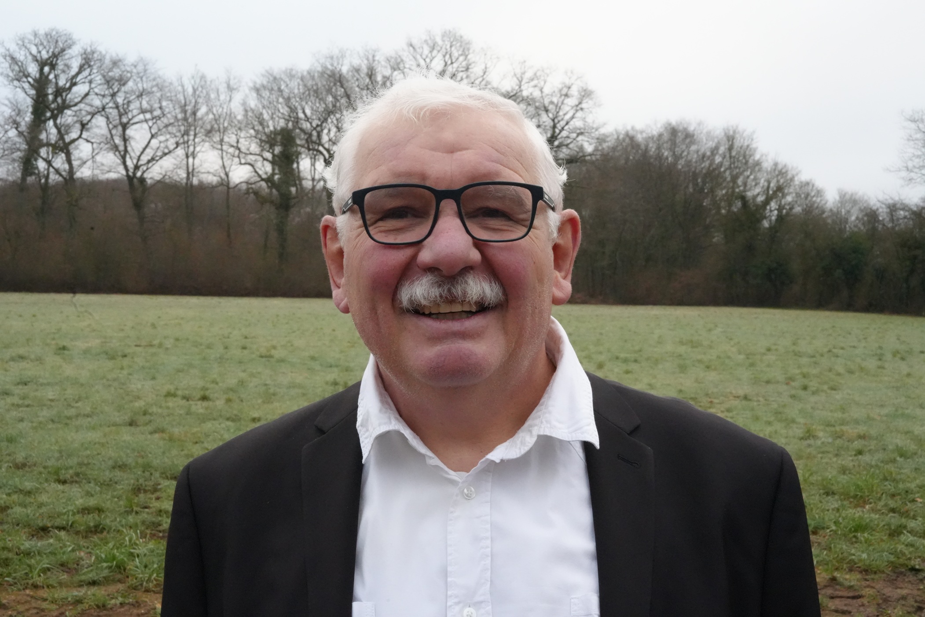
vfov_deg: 28.1
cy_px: 308
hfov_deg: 41.1
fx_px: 1233
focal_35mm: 48
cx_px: 462
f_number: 22
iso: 12800
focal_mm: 48
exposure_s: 1/160
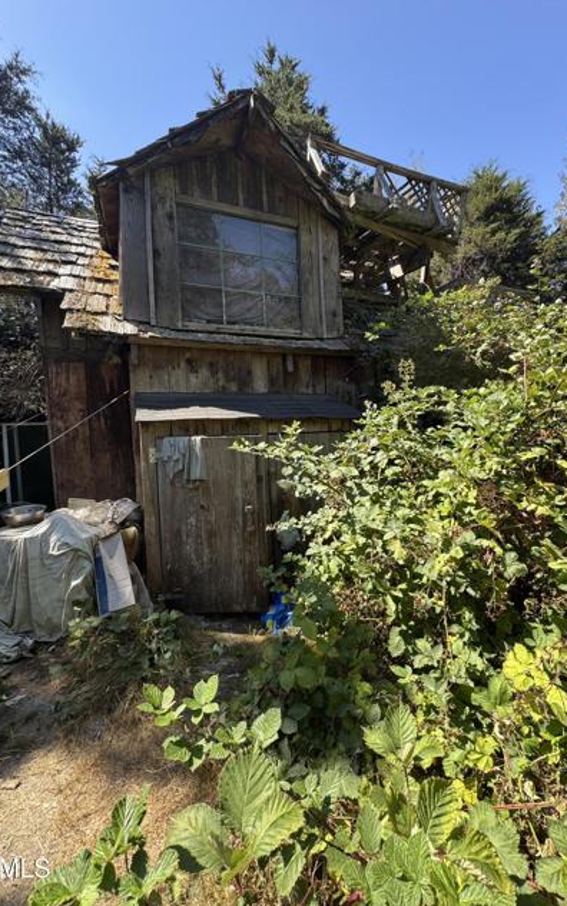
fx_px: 371
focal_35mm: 15
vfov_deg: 101.4
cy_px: 452
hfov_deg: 74.7
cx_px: 302
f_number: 2.2
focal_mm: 2.22
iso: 40
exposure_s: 1/237
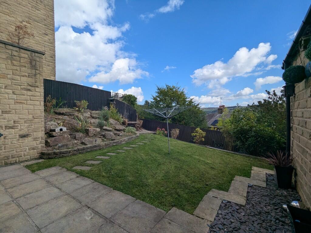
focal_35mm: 16
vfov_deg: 78.1
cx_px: 156
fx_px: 144
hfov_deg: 94.5
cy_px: 116
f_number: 2.2
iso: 52
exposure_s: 1/1408
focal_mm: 2.35
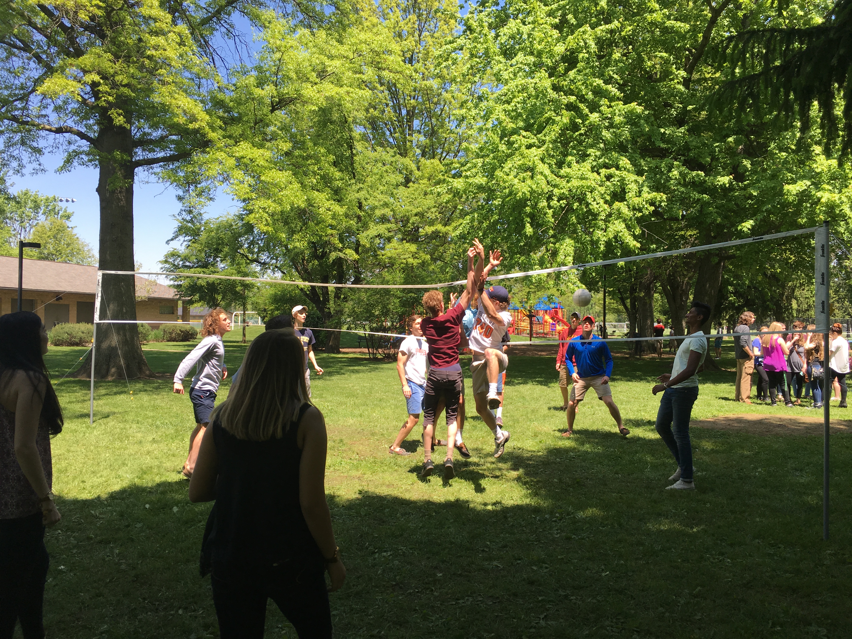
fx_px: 714
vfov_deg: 48.2
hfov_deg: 61.7
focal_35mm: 29
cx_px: 426
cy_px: 320
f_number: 2.2
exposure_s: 1/601
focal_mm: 4.15
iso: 25
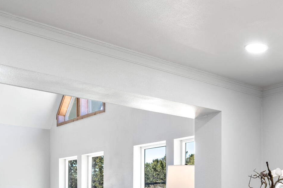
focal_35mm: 53
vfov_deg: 24.0
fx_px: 413
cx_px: 242
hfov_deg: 36.0
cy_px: 207
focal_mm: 16.5
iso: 400
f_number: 11
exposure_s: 1/10
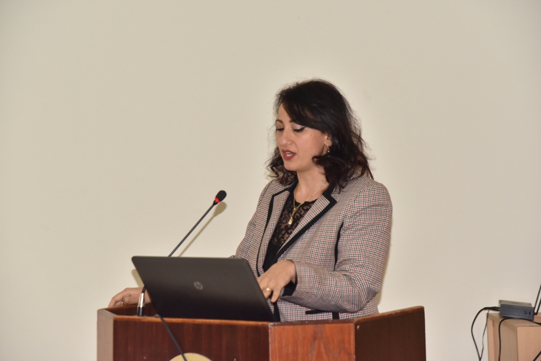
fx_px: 1803
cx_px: 270
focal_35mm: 120
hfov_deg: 17.1
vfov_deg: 11.4
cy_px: 180
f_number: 6.3
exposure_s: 1/160
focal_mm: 120
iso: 2000
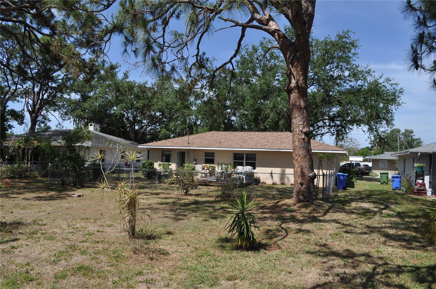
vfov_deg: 47.8
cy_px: 144
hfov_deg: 67.5
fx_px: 327
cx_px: 218
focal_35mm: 27
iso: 200
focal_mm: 18
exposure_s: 1/400
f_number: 10
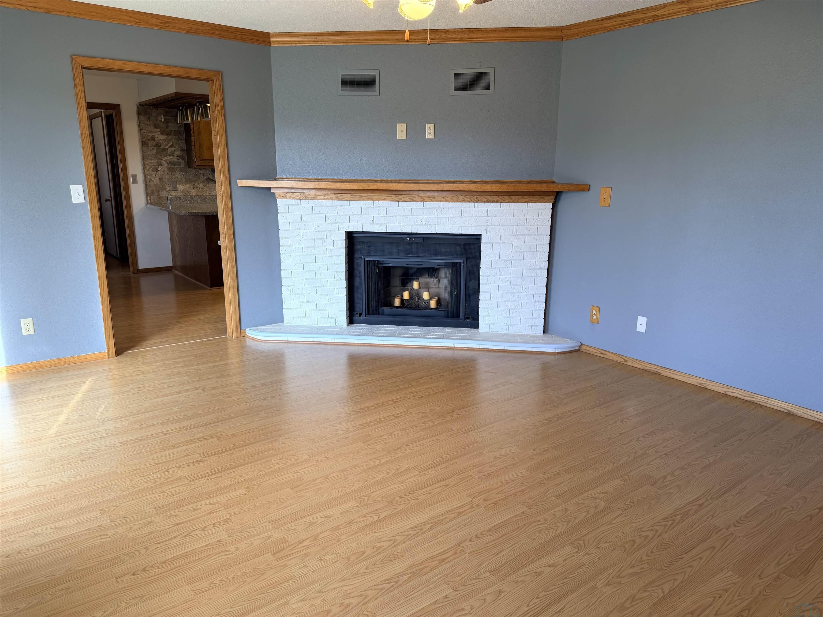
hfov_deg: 71.6
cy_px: 308
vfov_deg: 56.8
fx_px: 571
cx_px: 412
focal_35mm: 24
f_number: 1.78
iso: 100
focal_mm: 6.76
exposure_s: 1/120
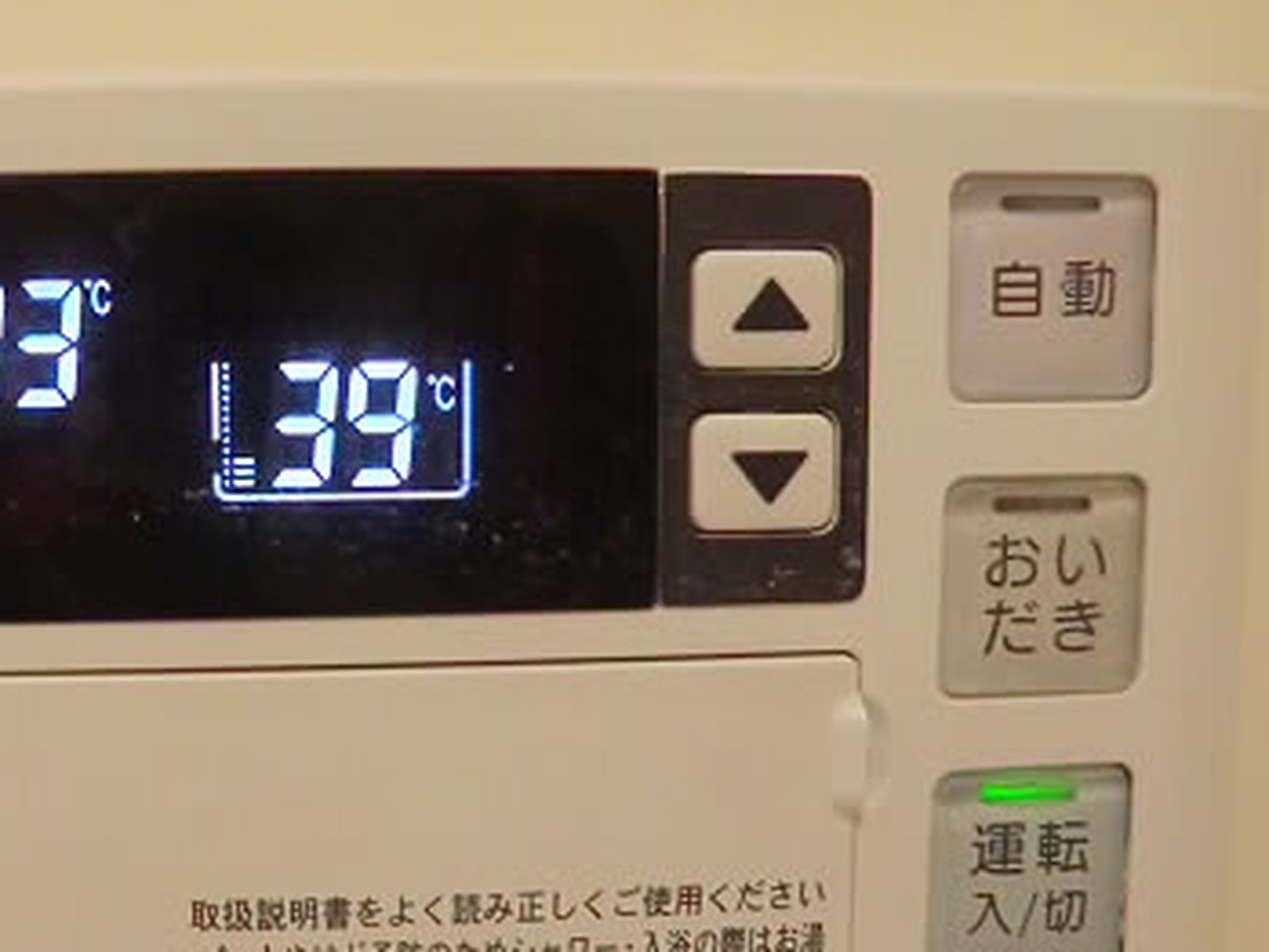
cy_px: 516
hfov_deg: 41.1
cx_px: 251
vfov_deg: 32.9
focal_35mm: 44
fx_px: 1614
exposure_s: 1/50
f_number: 3.2
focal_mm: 4.3
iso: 800
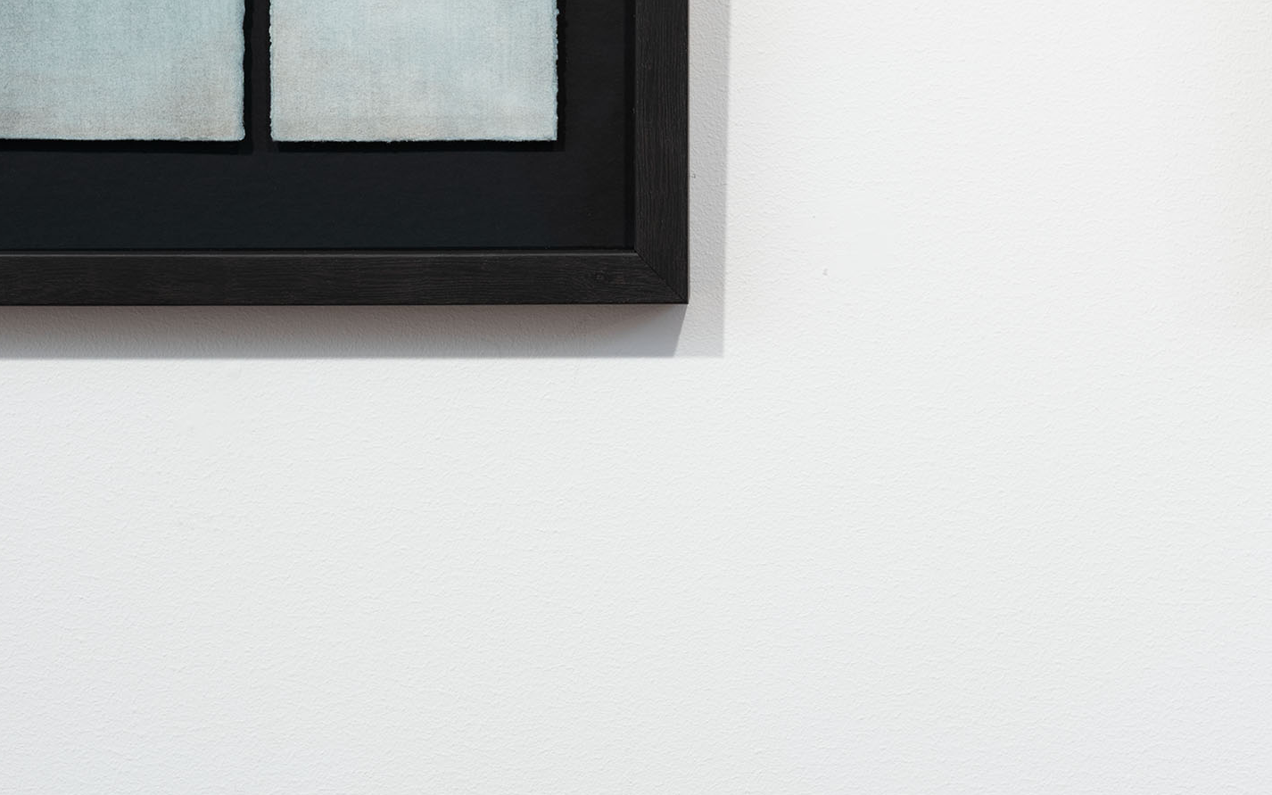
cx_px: 869
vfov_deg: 6.7
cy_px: 18
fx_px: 6725
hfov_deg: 10.8
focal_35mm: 194
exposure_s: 1/10
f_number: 11
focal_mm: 110
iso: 100
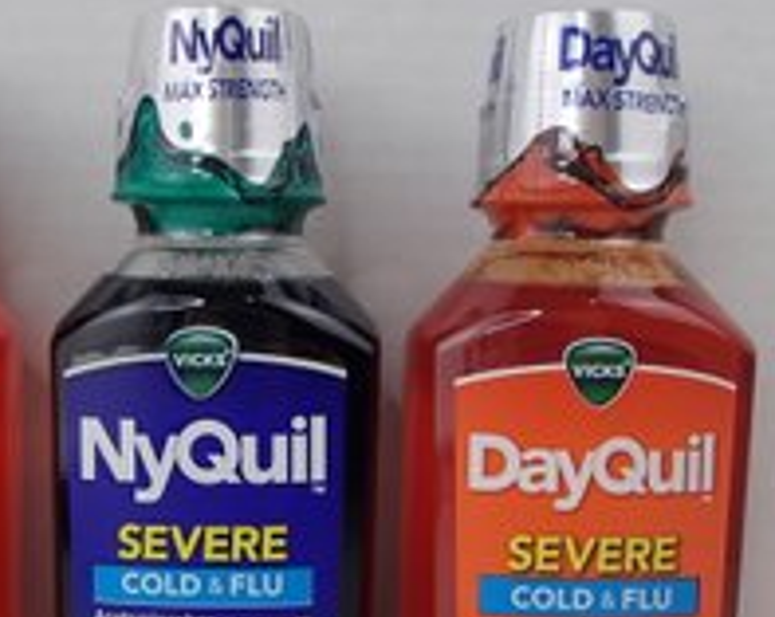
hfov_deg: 29.6
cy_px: 458
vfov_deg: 23.9
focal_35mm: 63
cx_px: 195
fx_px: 1443
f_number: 4.7
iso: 160
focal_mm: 6.64
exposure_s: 1/160
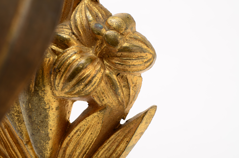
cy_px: 79
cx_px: 120
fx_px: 547
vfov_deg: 16.5
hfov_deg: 24.7
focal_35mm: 82
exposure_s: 1/160
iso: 100
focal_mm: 55
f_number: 20
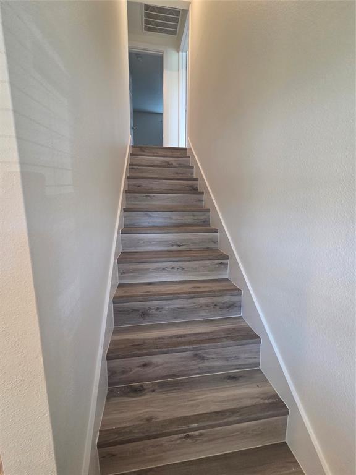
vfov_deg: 106.2
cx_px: 178
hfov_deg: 89.9
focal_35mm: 13
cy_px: 238
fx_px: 178
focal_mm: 2.2
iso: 320
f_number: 2.2
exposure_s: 1/60
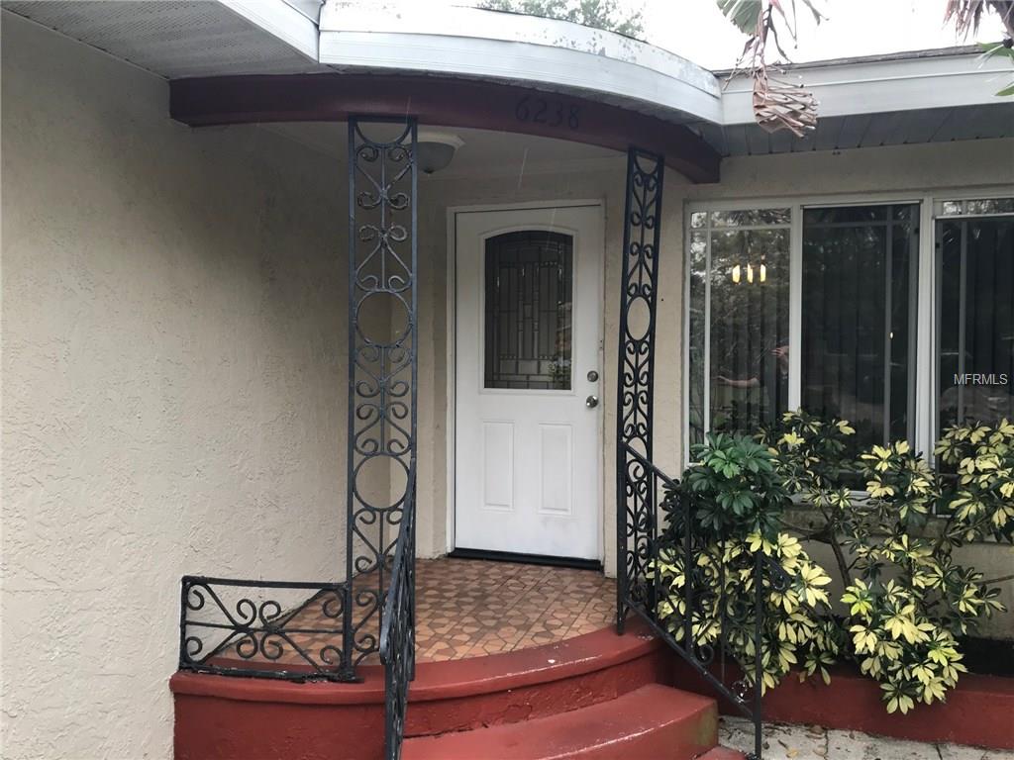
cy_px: 380
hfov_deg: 63.4
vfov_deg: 49.7
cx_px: 507
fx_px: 820
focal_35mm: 28
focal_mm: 3.99
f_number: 1.8
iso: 32
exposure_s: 1/120
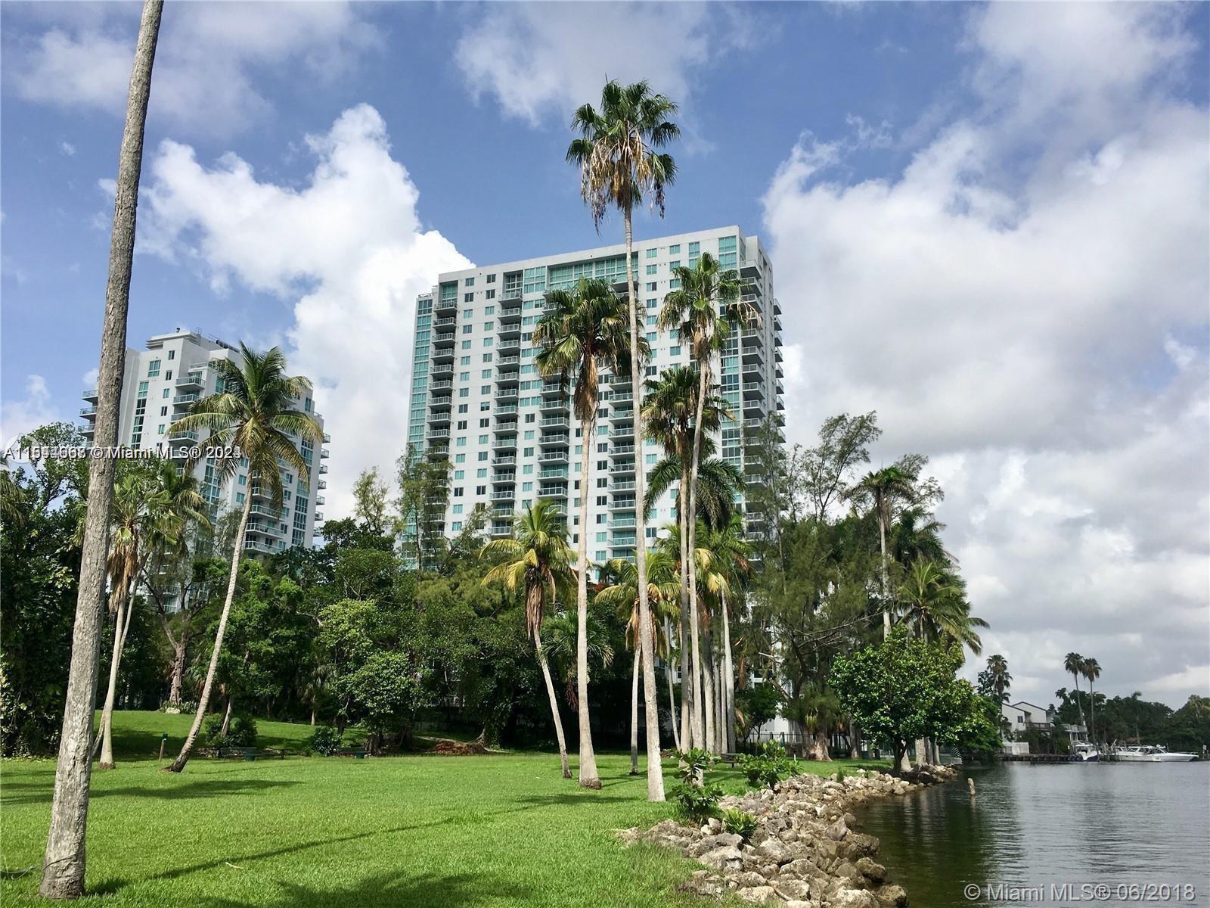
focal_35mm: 29
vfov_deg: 48.2
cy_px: 454
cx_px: 605
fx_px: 1014
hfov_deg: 61.7
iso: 25
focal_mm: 4.15
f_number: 2.2
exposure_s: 1/2024
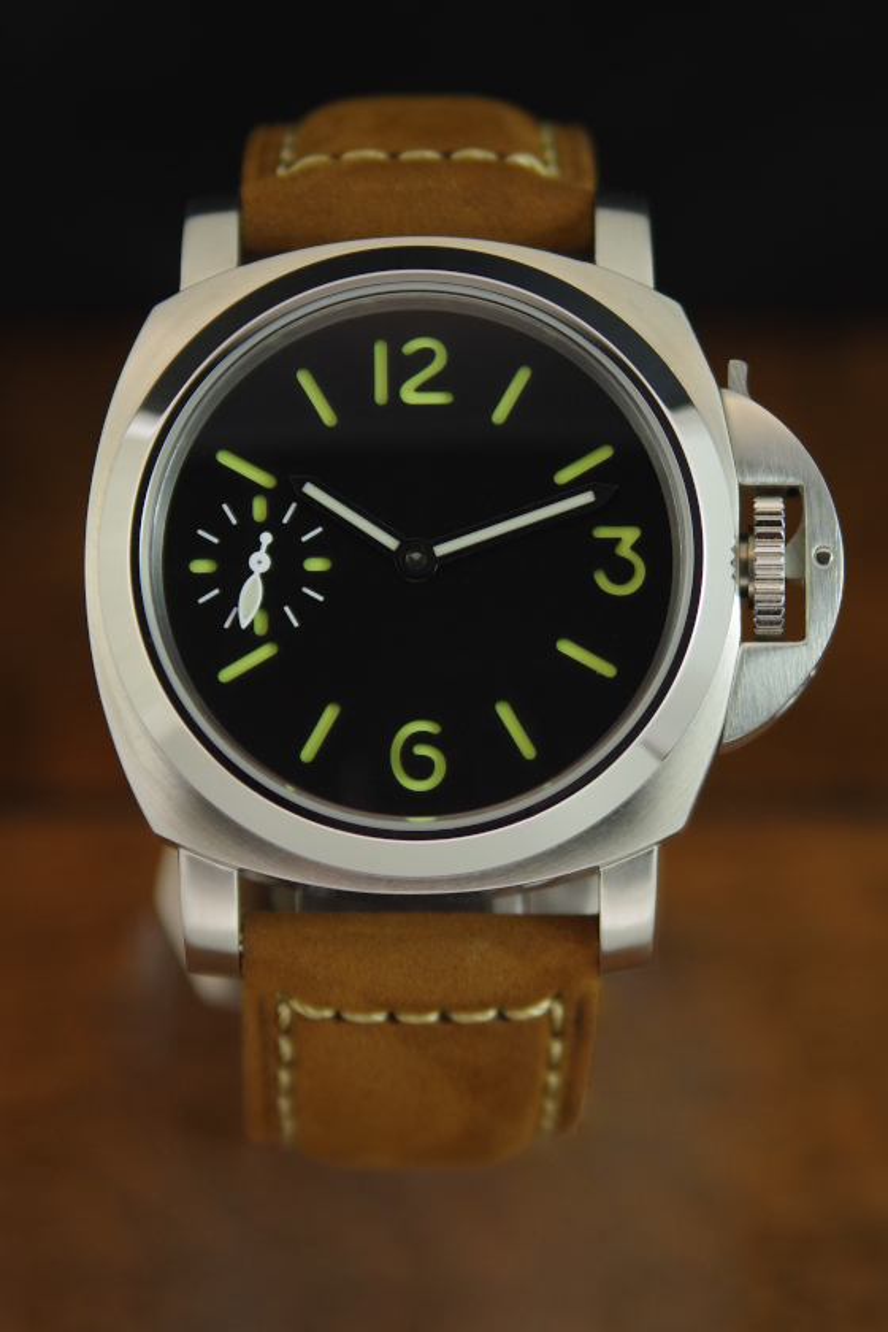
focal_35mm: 112
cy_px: 666
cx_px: 444
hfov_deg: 12.2
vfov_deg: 18.2
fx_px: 4162
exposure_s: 1/80
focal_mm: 75
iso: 320
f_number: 3.5
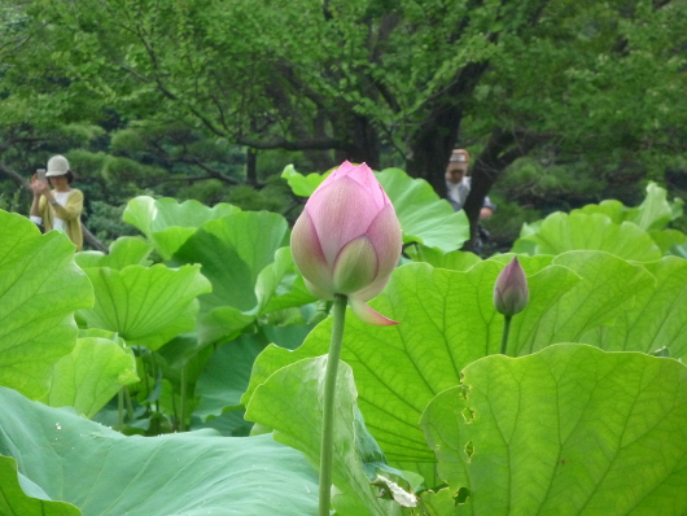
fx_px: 2978
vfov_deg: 9.9
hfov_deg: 13.2
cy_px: 258
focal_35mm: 150
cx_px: 344
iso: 400
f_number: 5.9
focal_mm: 22
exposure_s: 1/50
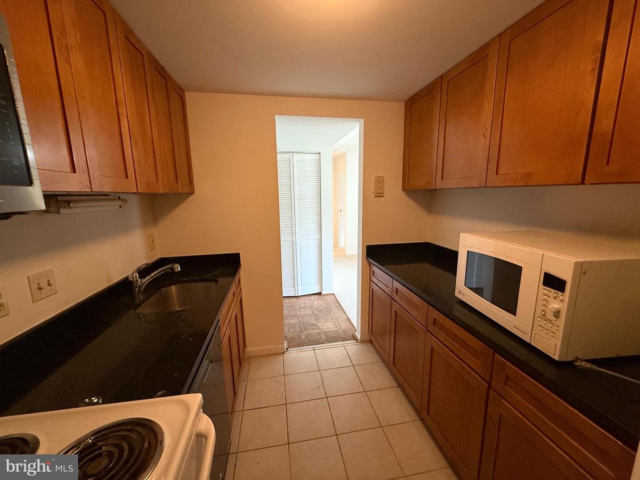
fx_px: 259
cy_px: 240
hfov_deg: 102.1
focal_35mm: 14
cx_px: 320
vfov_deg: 85.7
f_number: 2.2
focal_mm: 2.22
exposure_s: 1/60
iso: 400
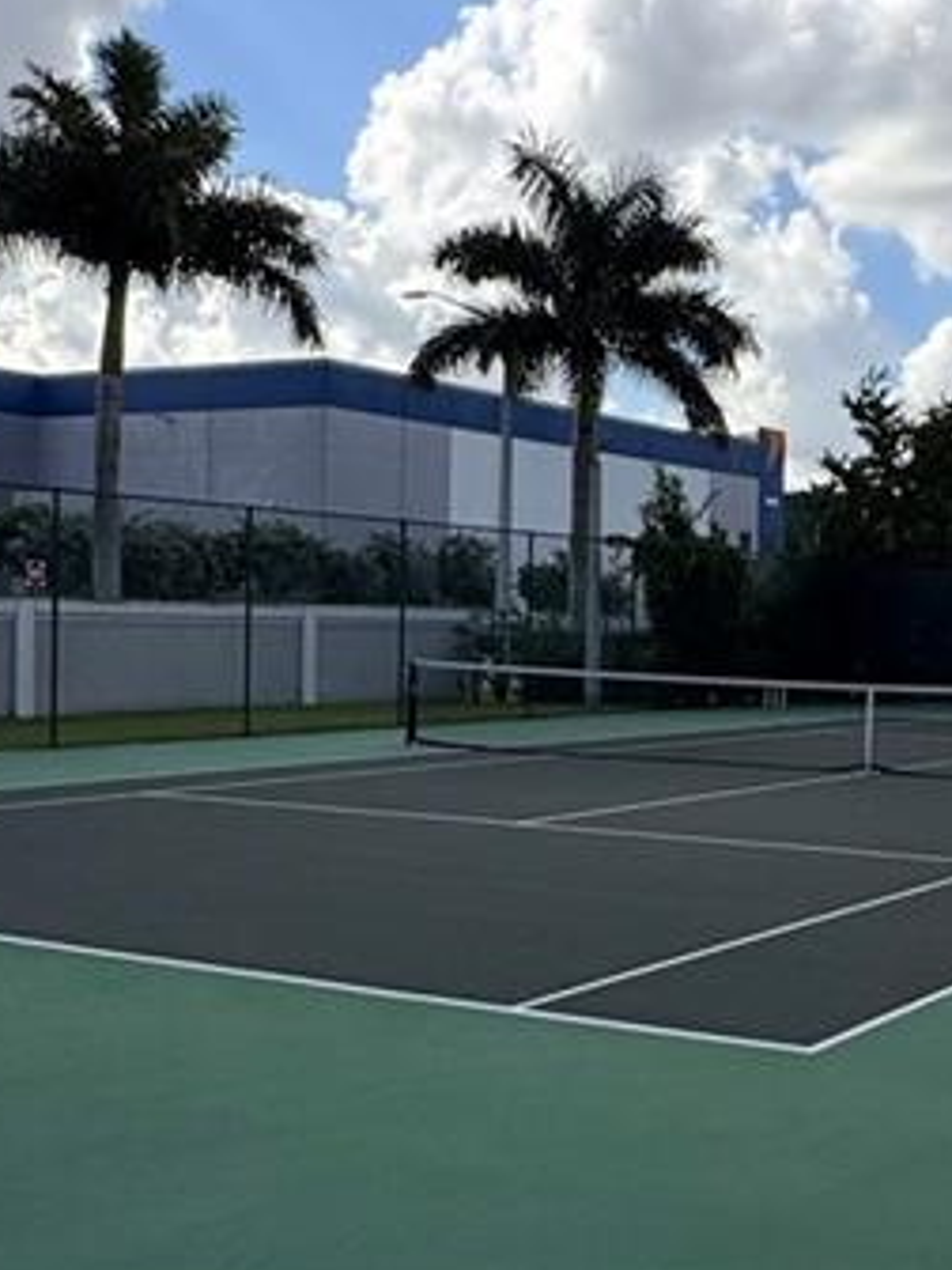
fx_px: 1833
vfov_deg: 38.2
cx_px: 797
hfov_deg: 28.3
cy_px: 680
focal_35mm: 50
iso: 50
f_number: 2.2
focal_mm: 2.22
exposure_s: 1/3106
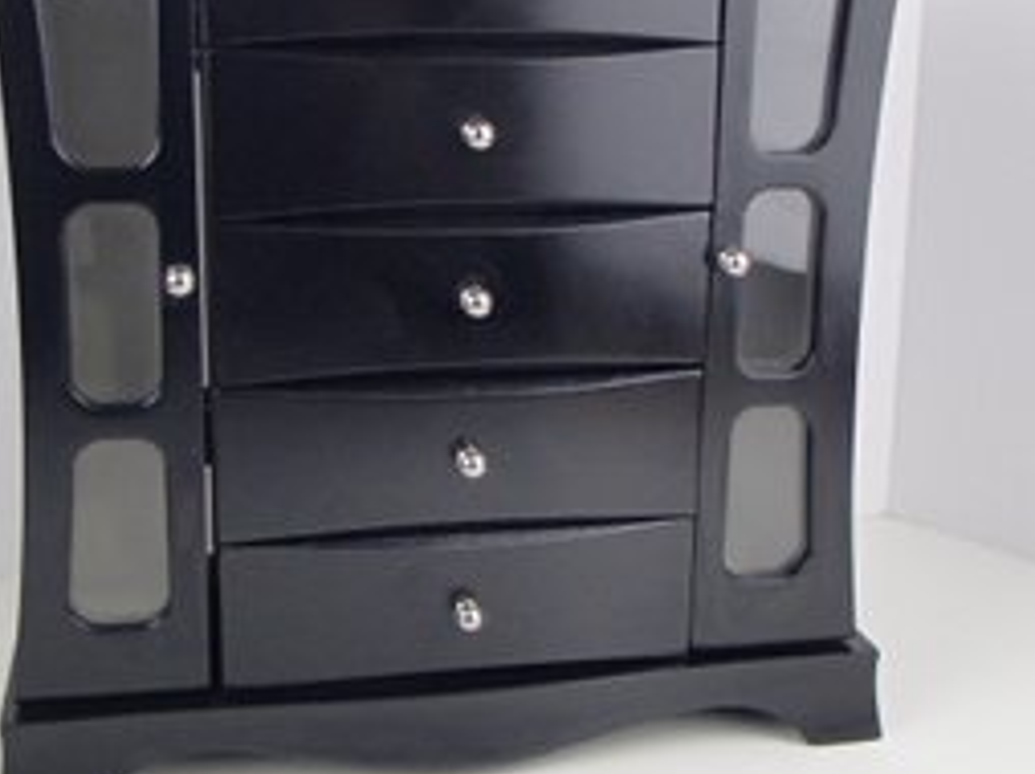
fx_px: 1494
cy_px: 316
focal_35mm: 50
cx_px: 462
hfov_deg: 38.2
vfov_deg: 29.0
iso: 640
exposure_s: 1/160
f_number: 4.7
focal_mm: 6.64
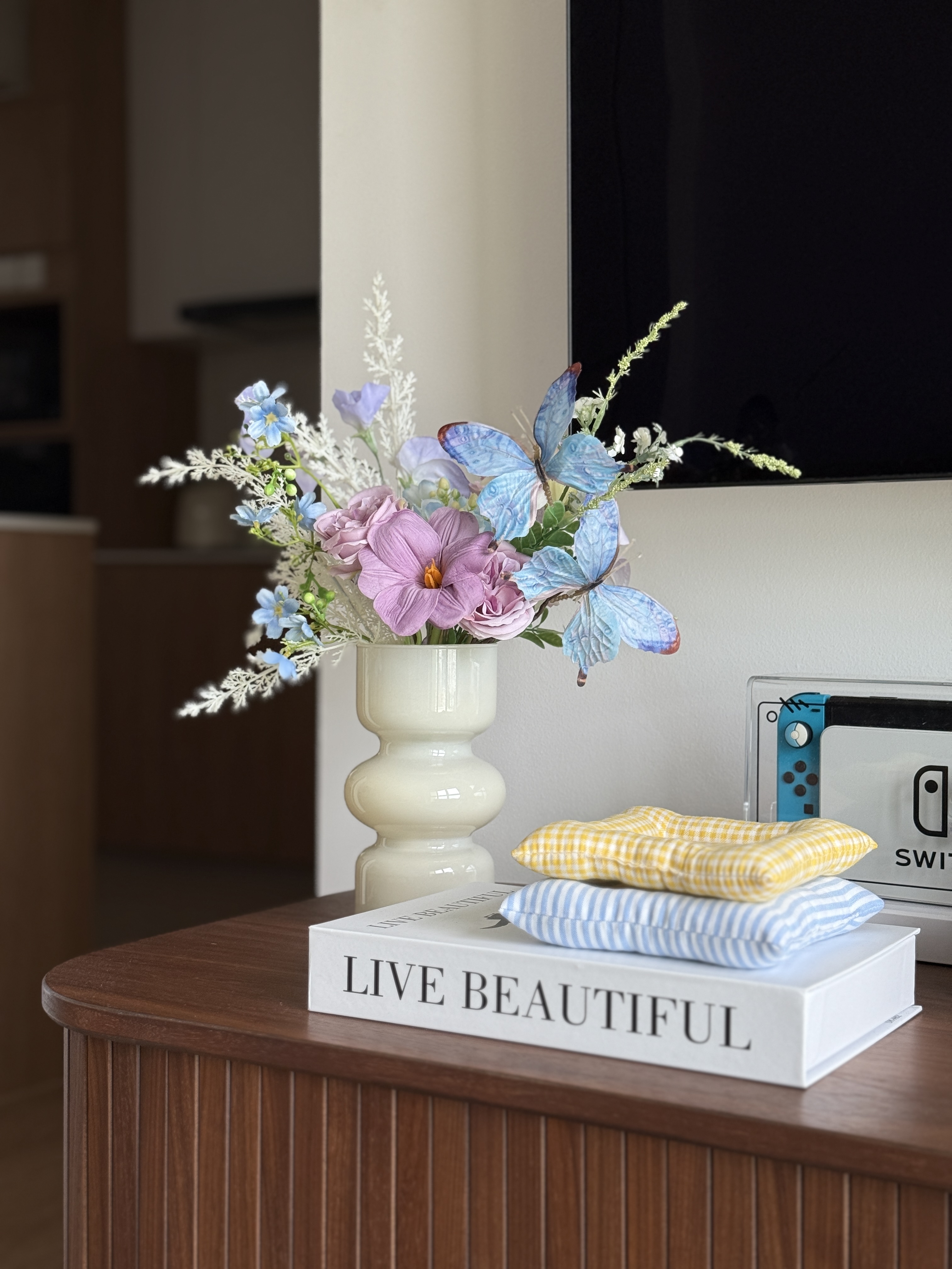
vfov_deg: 39.7
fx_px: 1760
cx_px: 476
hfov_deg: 30.3
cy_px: 634
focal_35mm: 48
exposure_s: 1/91
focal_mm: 6.76
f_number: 1.78
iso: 100
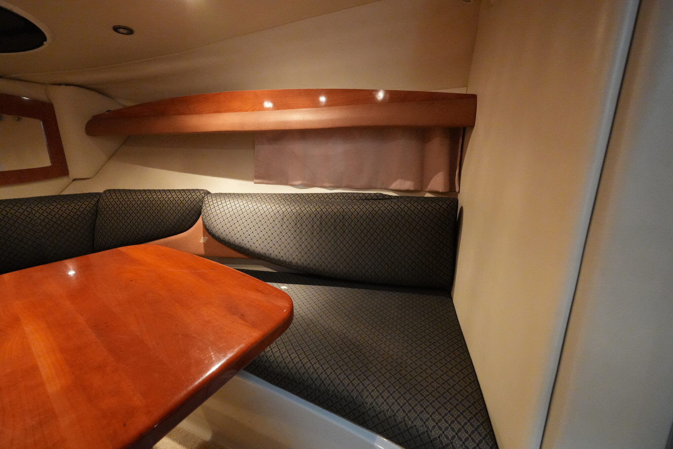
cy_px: 224
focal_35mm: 16
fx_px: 294
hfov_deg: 97.6
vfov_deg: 74.6
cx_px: 336
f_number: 4
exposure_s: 1/25
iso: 6400
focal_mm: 10.5
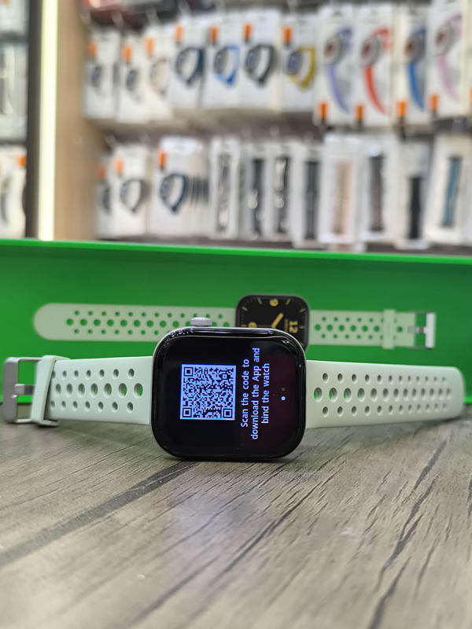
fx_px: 673
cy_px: 314
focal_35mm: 37
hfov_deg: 38.7
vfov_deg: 50.1
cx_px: 236
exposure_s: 1/100
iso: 500
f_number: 1.65
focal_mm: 6.14
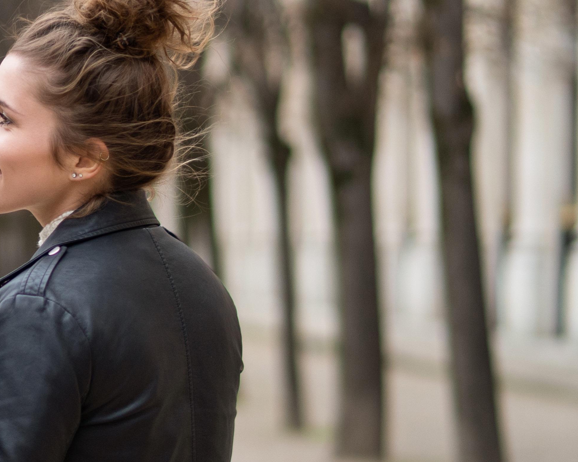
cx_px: -159
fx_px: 2481
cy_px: 291
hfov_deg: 12.9
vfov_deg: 10.6
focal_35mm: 145
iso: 500
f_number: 1.4
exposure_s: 1/500
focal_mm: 50
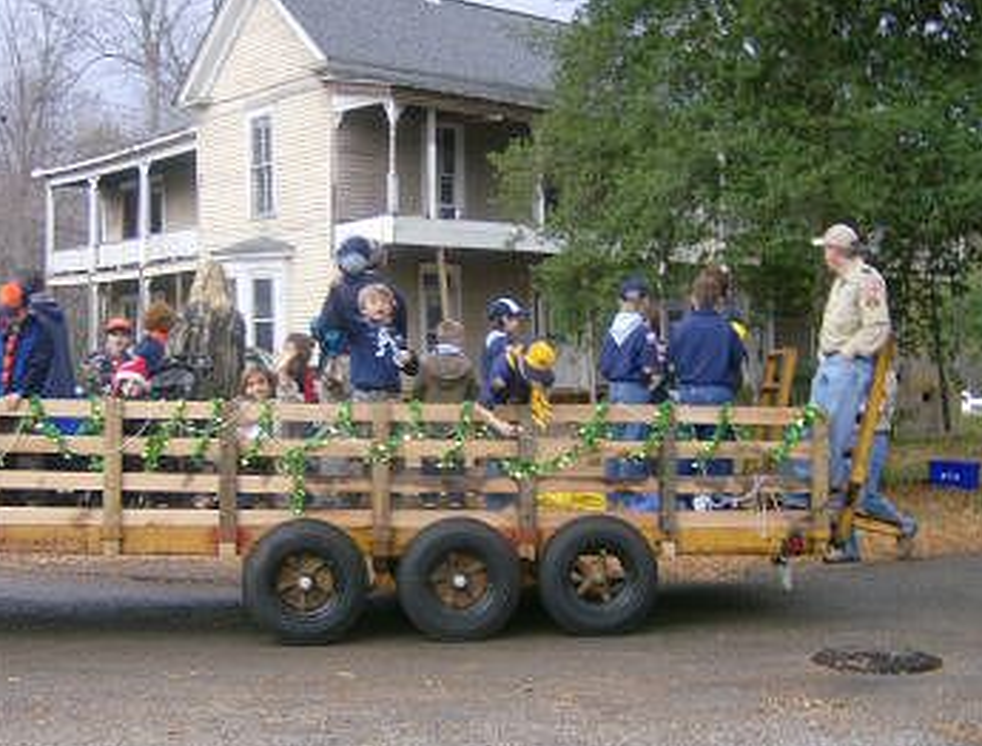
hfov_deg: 40.2
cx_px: 444
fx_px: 1339
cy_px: 387
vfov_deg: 31.1
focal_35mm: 47
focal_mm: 6
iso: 100
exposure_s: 1/108
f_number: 2.8
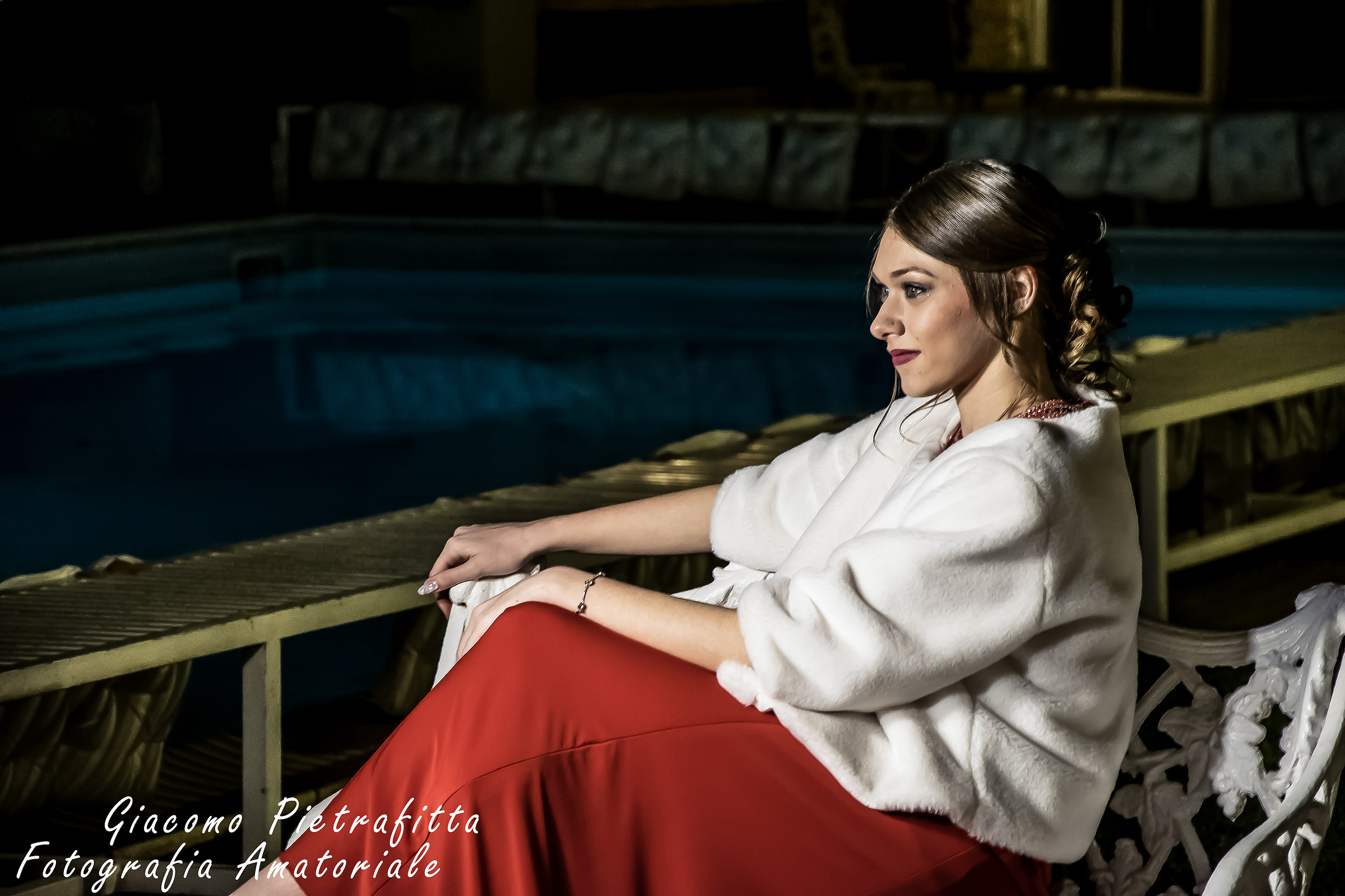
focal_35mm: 158
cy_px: 448
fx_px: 5884
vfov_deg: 8.7
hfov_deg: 13.0
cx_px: 672
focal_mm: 105
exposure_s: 1/60
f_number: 5.6
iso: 800
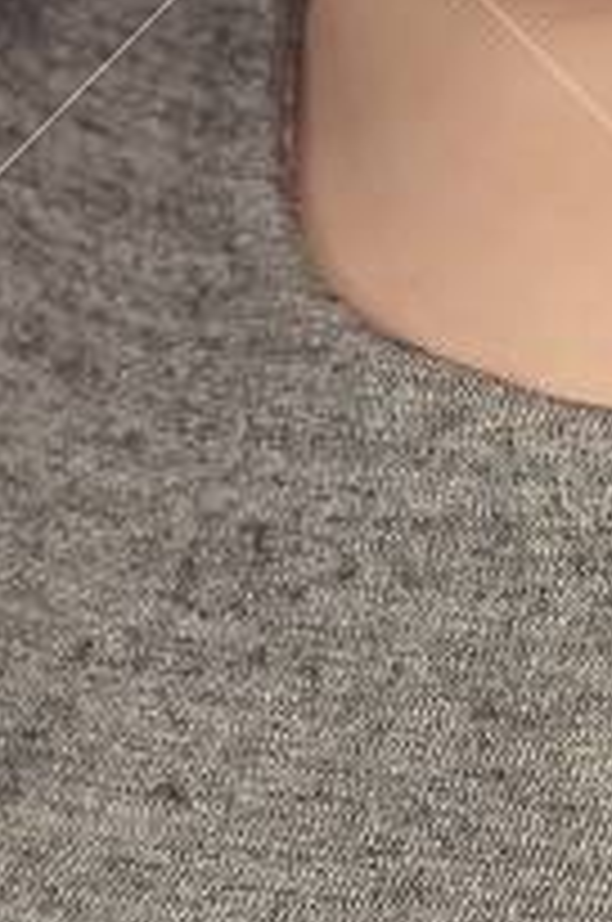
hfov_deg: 2.5
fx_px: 13816
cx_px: 990
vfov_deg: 3.8
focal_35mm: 540
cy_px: -193
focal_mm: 85
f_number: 6.3
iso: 100
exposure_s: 1/125
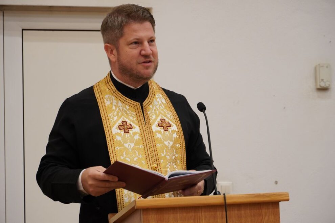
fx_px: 1158
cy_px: 112
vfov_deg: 11.0
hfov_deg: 16.5
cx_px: 168
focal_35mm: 124
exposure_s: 1/20
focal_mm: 83
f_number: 5.6
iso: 800
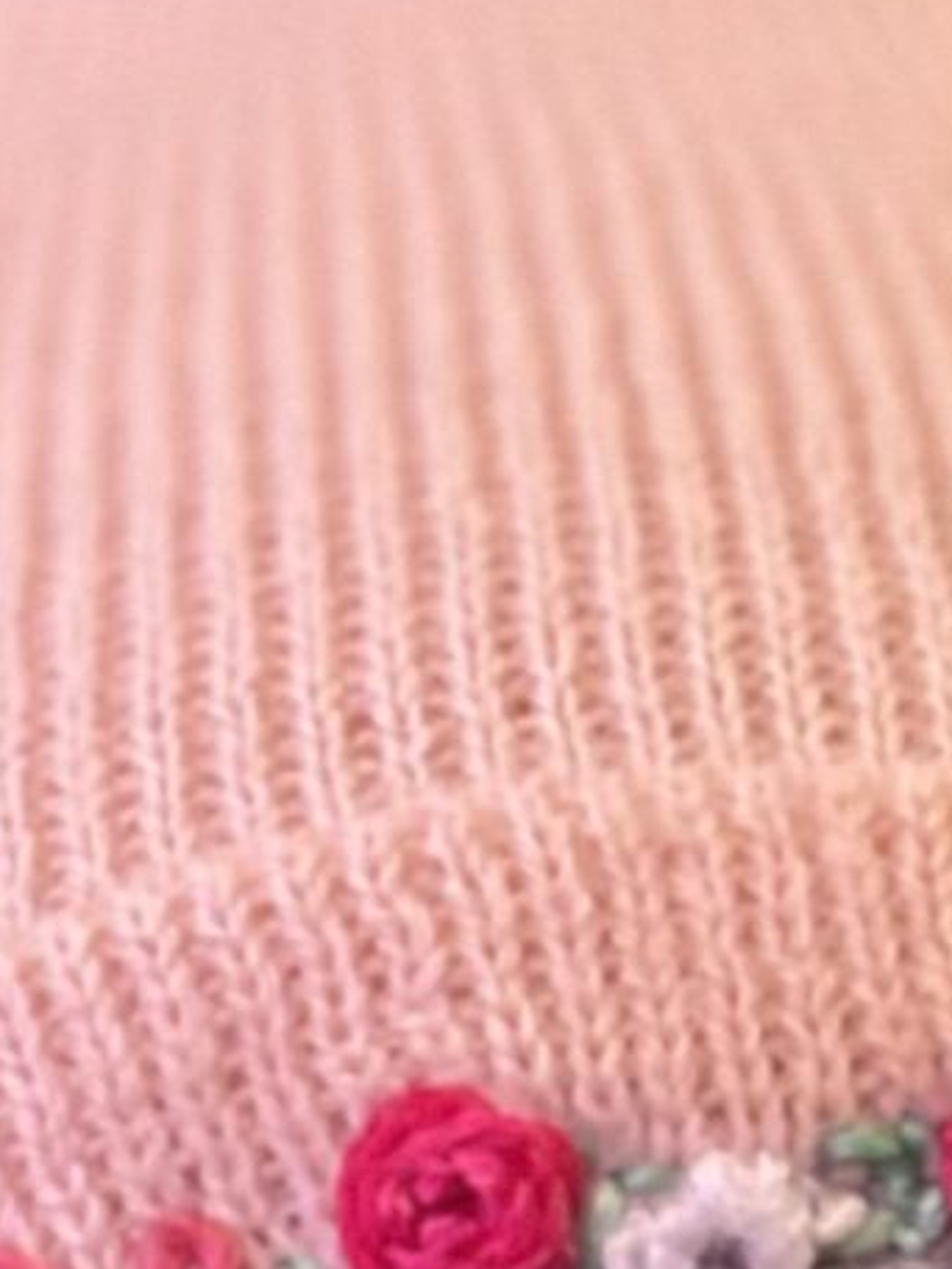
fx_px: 5354
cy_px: 2235
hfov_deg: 10.1
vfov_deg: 12.4
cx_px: 882
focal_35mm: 146
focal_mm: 5.1
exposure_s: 1/60
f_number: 1.6
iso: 500
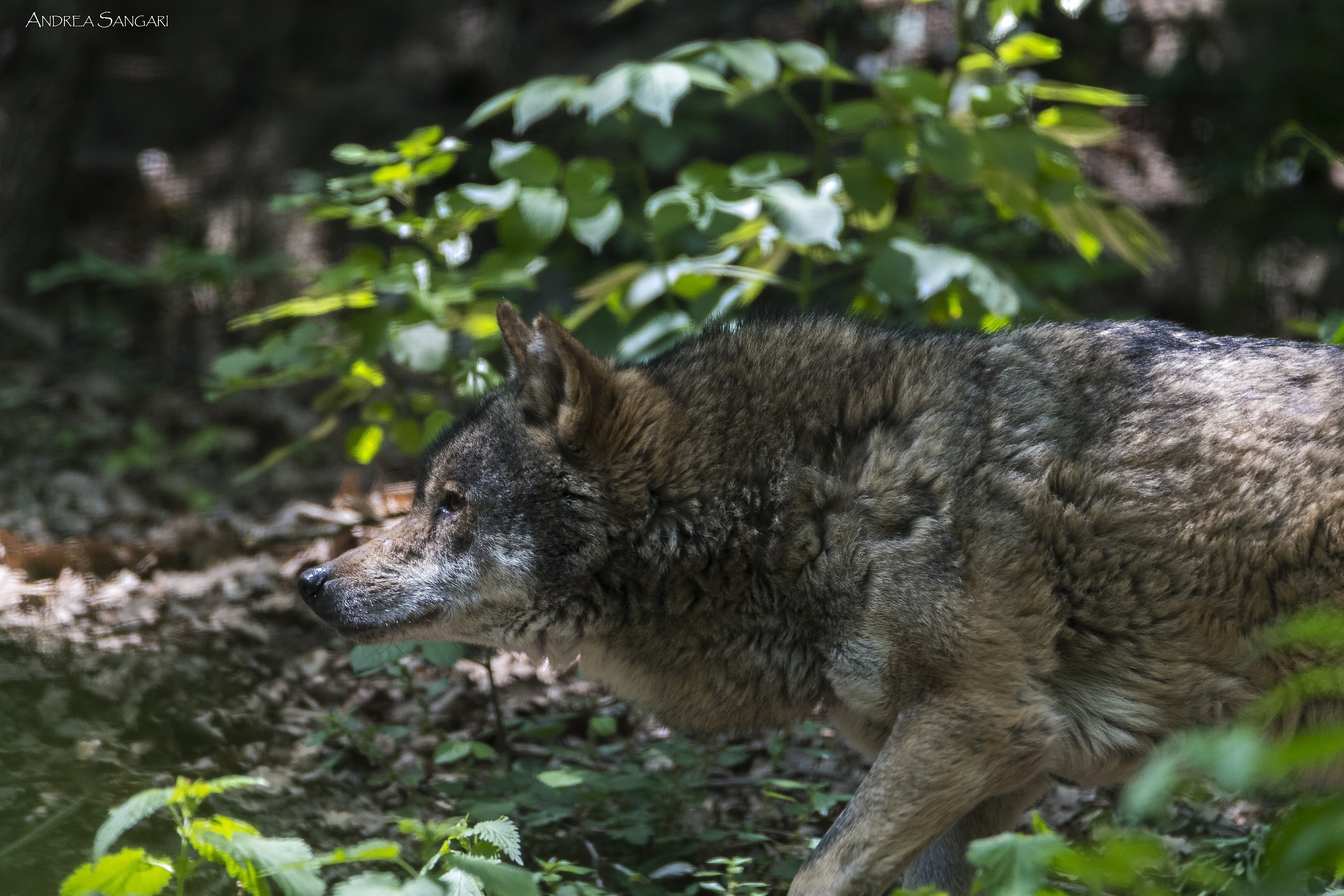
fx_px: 33597
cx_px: 672
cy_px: 448
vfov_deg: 1.5
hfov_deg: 2.3
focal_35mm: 900
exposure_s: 1/250
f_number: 7.1
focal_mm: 600
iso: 800
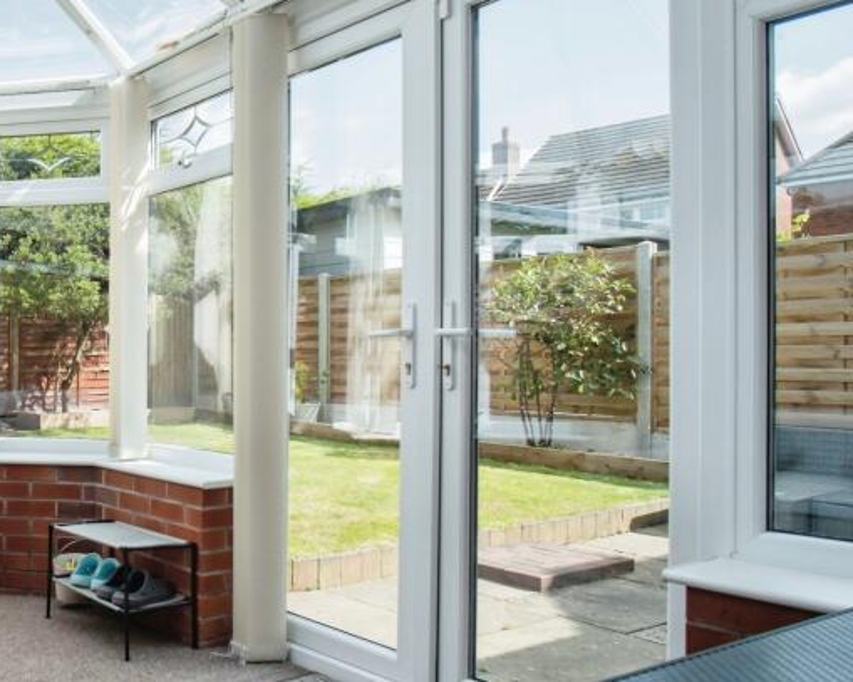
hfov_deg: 47.2
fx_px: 858
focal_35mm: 34
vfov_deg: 43.3
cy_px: 371
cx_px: 75
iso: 500
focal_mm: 12
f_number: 7.1
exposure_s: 1/640
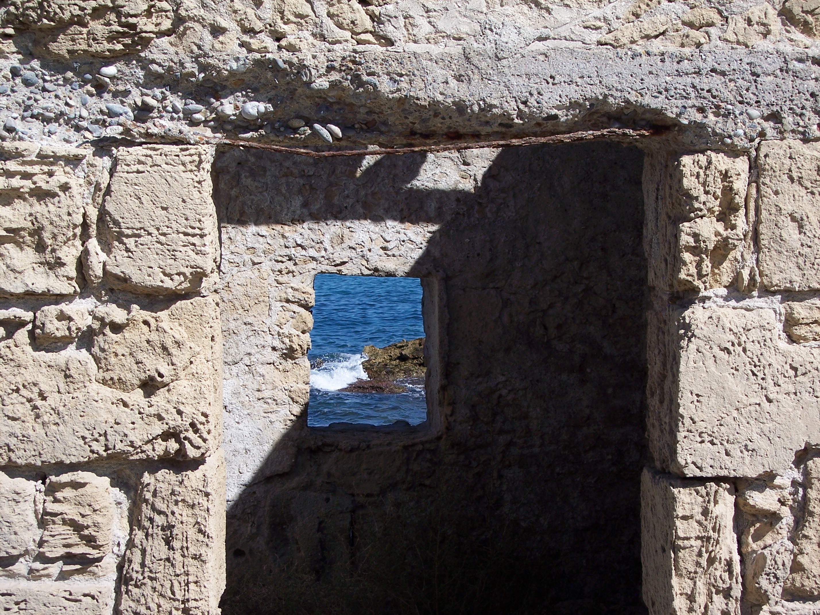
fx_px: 1540
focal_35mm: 65
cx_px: 410
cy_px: 308
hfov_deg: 29.8
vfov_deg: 22.6
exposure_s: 1/750
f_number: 4.8
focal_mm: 13.3
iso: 100
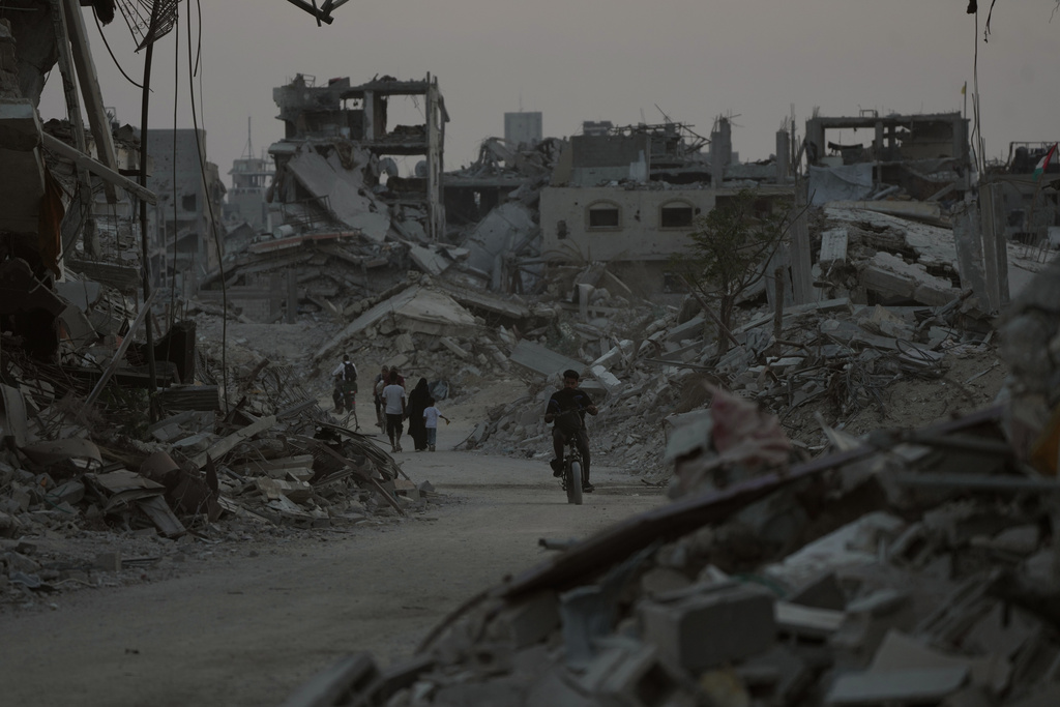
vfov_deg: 5.7
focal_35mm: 241
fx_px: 7097
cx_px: 530
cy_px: 354
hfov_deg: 8.5
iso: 320
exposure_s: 1/250
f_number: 5.6
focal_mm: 241
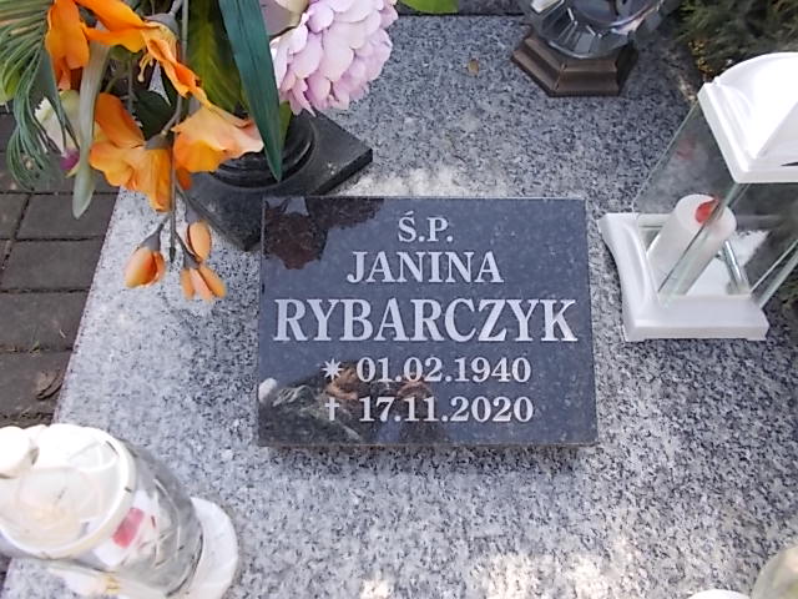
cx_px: 399
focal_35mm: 26
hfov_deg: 67.3
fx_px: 599
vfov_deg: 53.1
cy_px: 300
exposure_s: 1/100
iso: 80
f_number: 3.2
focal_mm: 4.6
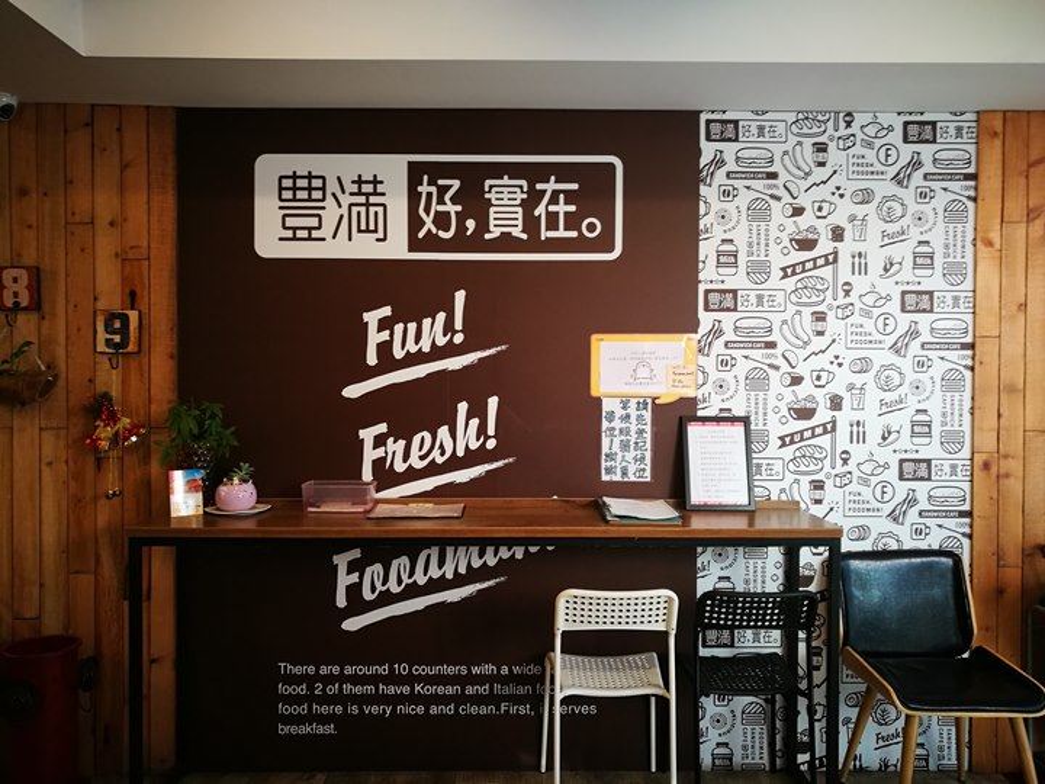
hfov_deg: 65.3
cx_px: 522
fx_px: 815
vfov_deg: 51.4
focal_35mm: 27
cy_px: 392
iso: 160
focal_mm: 4.5
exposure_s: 1/30
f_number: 2.2
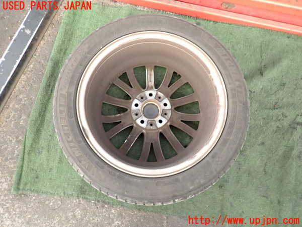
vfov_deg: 54.9
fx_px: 218
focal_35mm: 25
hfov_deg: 69.4
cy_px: 114
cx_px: 151
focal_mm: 4.5
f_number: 2
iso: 400
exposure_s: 1/30
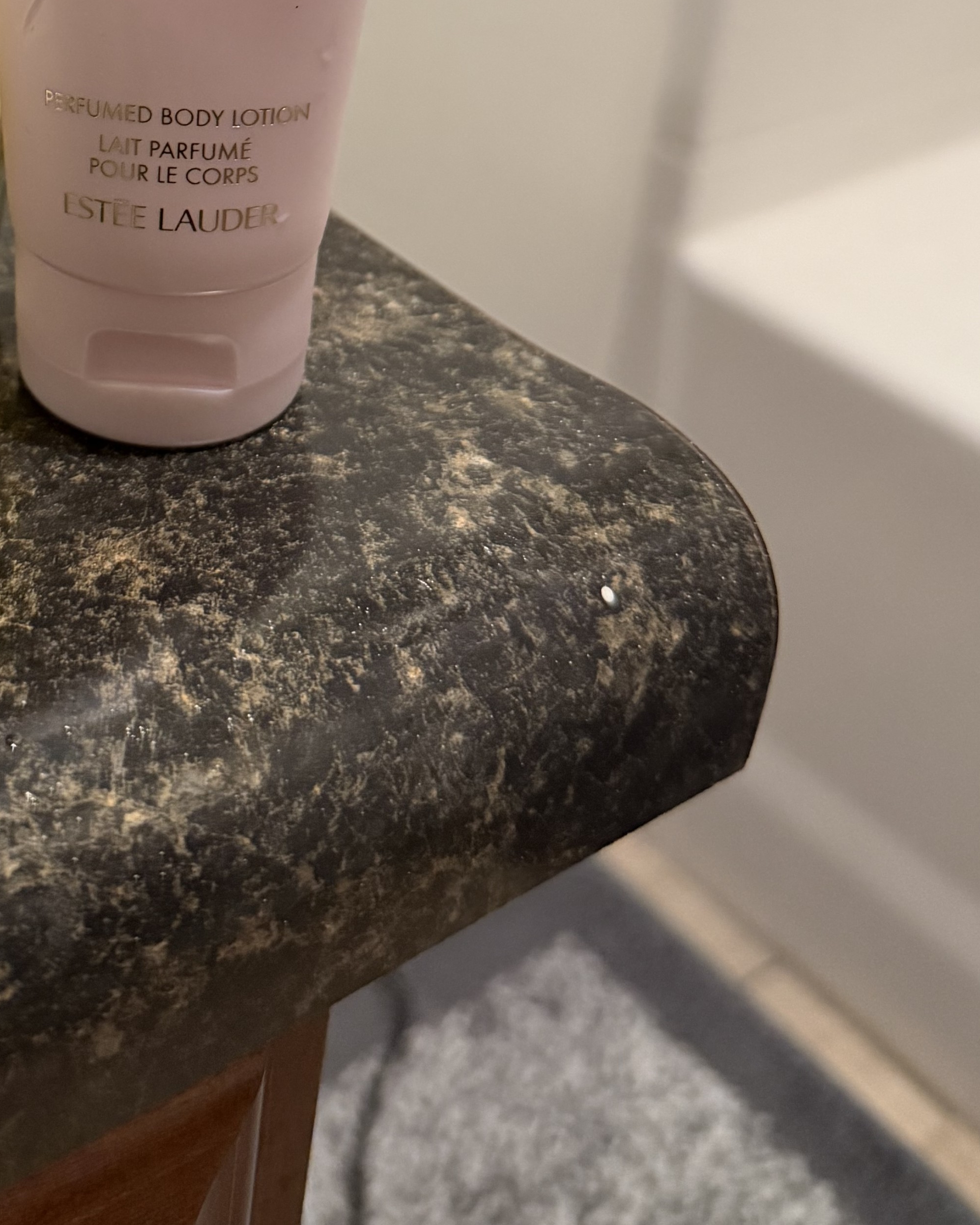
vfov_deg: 36.0
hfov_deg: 30.6
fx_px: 1704
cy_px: 27
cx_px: 84
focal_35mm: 47
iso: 640
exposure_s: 1/60
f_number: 1.78
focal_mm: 6.76
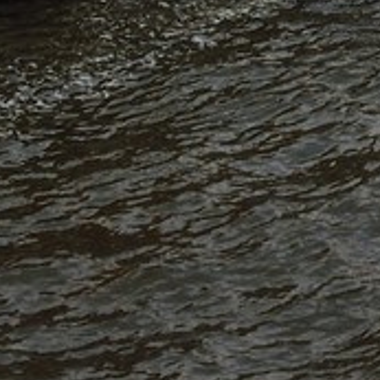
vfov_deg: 8.0
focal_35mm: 189
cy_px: -734
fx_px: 2347
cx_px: 817
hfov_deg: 8.6
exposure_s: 1/200
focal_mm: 24
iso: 400
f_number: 20
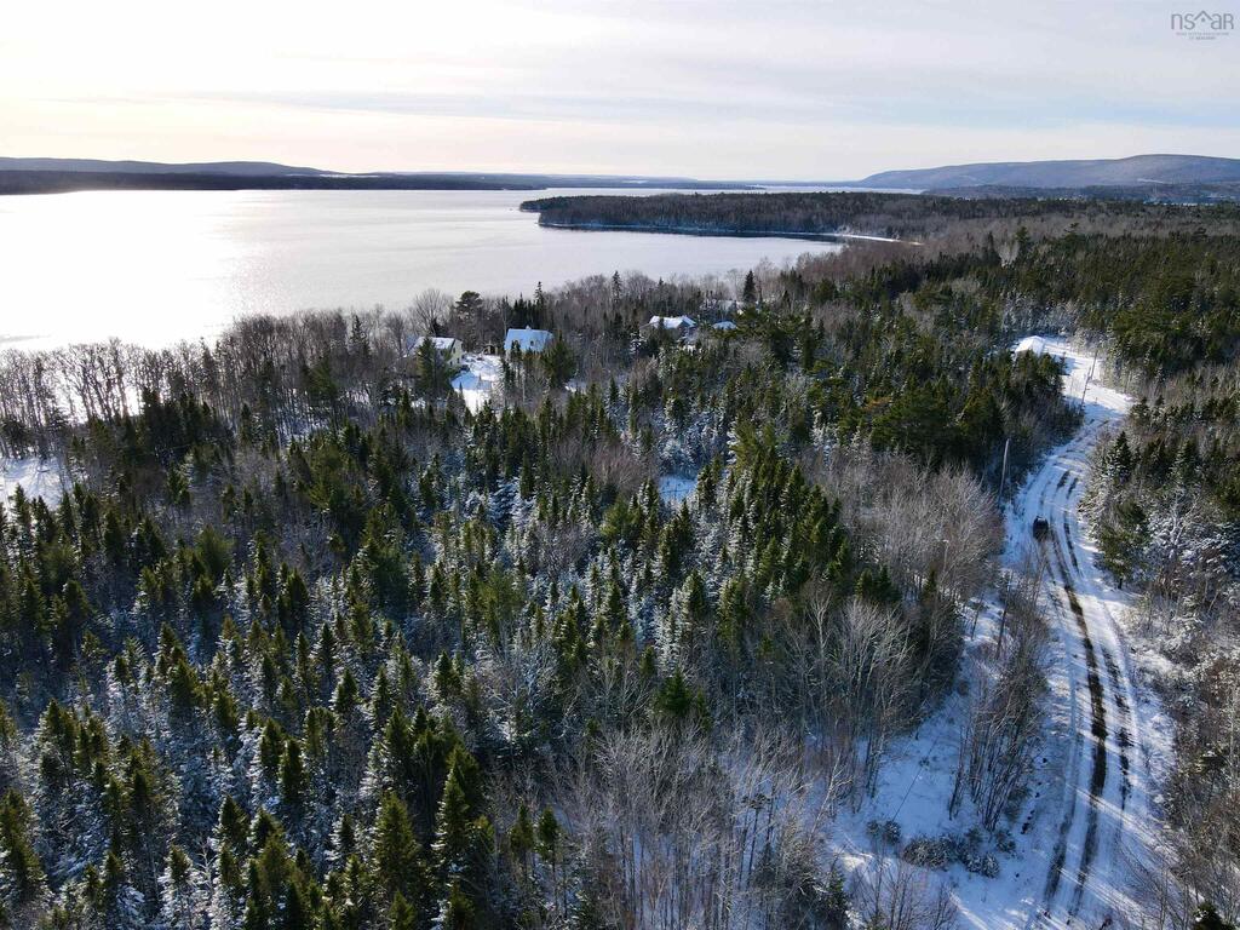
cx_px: 620
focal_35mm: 24
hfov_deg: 71.6
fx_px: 860
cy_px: 465
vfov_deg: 56.8
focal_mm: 4.5
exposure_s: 1/1000
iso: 100
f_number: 2.8
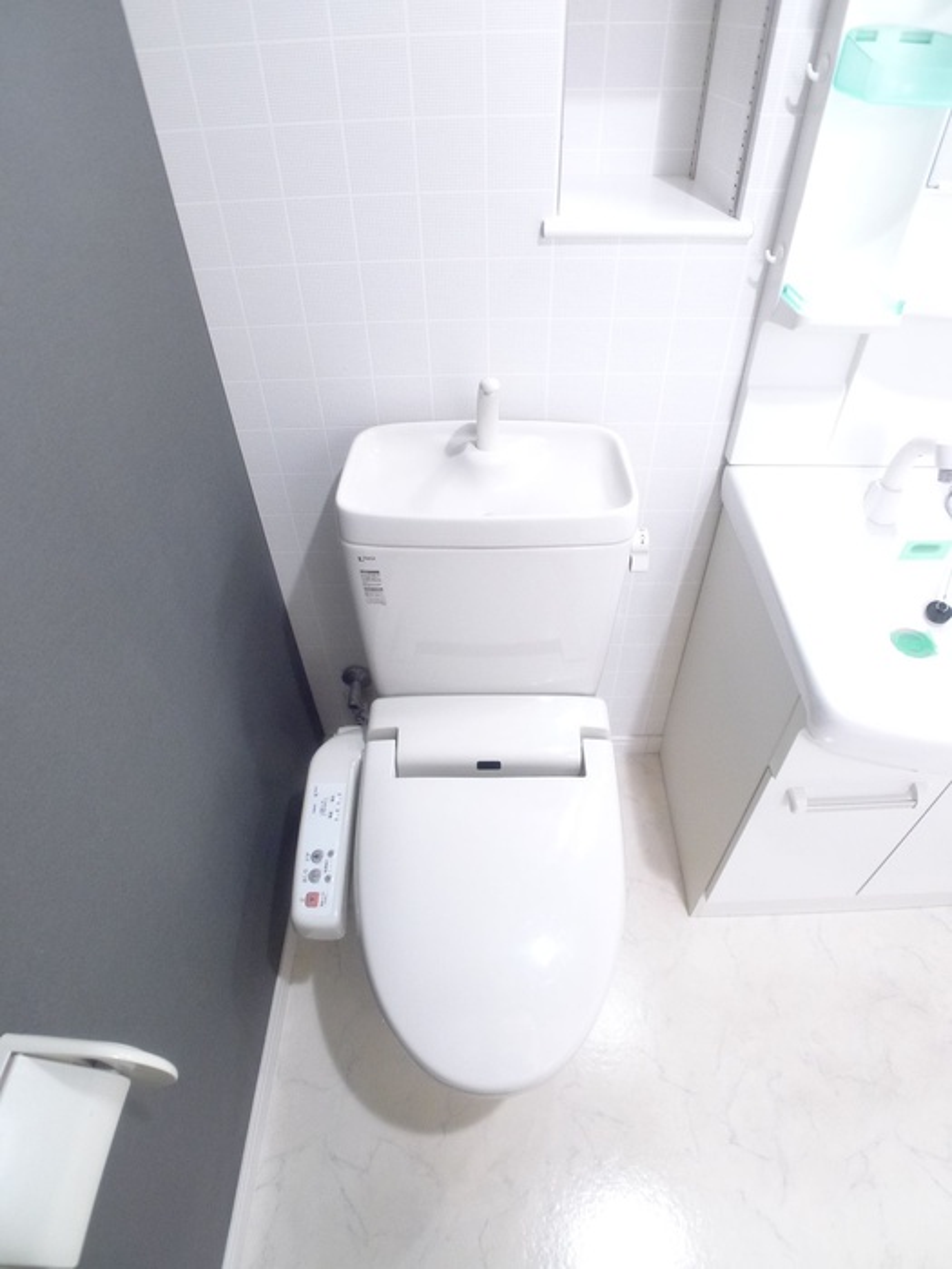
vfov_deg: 71.6
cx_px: 476
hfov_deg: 56.8
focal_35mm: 24
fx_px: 880
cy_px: 634
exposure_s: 1/20
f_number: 2
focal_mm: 5.1
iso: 400
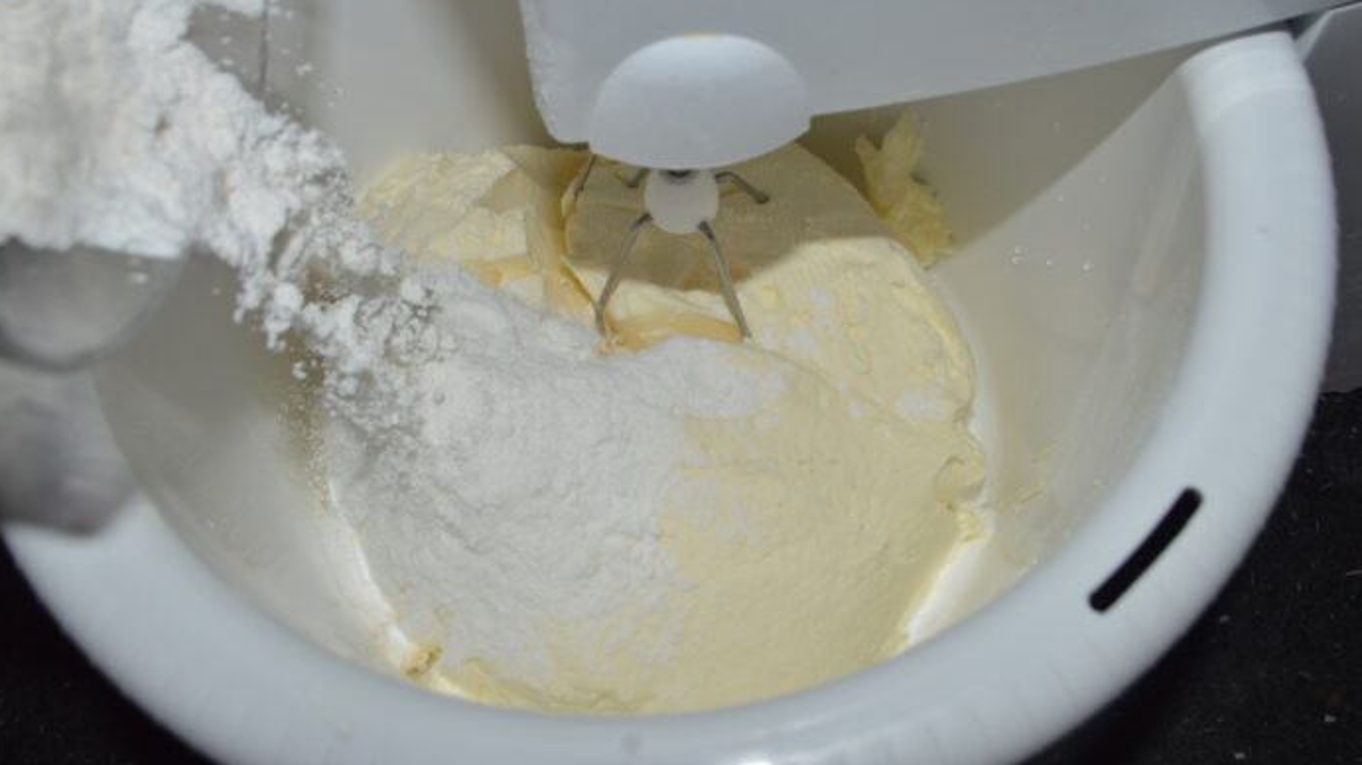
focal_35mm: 35
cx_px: 680
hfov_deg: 56.6
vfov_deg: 33.6
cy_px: 313
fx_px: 1263
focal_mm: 22
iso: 100
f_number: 8
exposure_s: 1/60
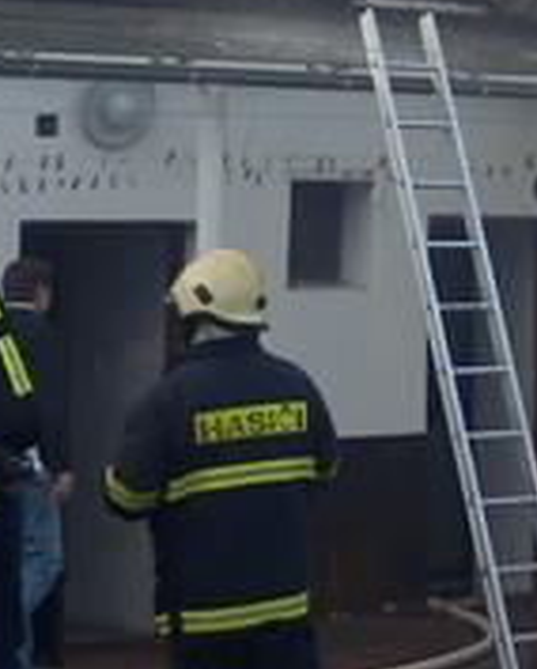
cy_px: -304
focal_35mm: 147
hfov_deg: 10.2
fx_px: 2915
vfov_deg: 12.5
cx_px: 777
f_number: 3.3
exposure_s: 1/125
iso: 80
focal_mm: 5.5
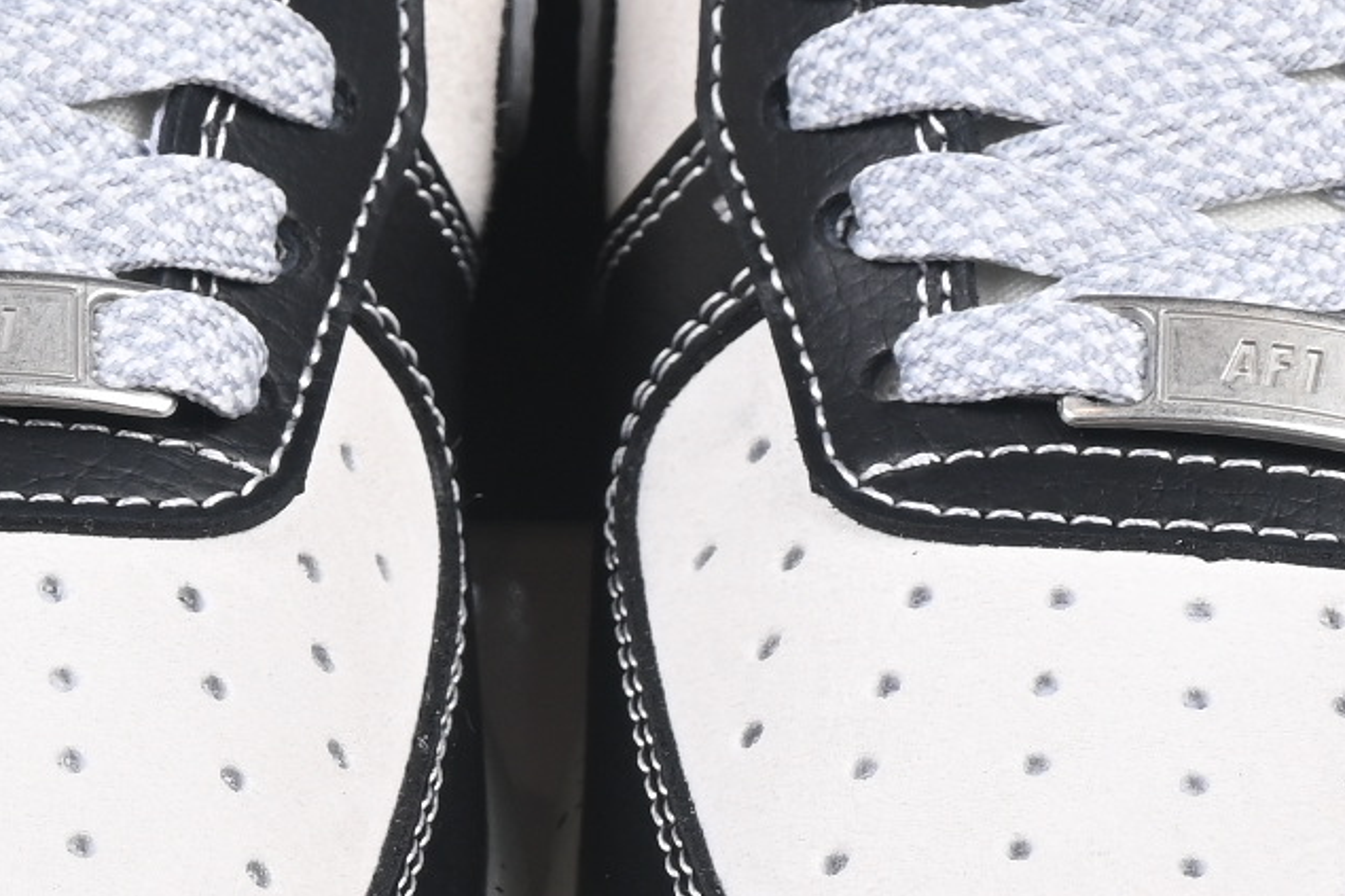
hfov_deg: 6.3
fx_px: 12288
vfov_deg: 4.2
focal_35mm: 329
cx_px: 436
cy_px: 574
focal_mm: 50
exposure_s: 1/60
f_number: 7.1
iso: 160
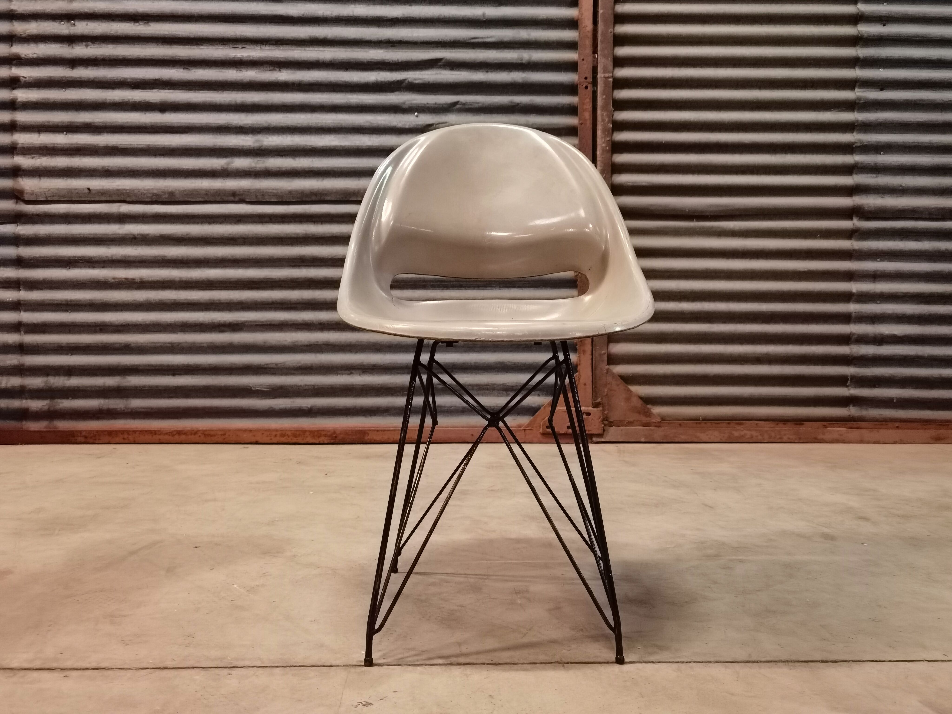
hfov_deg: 61.7
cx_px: 476
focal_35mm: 29
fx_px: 798
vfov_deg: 48.2
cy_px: 357
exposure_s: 1/25
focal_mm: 6.71
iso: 640
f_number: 1.9
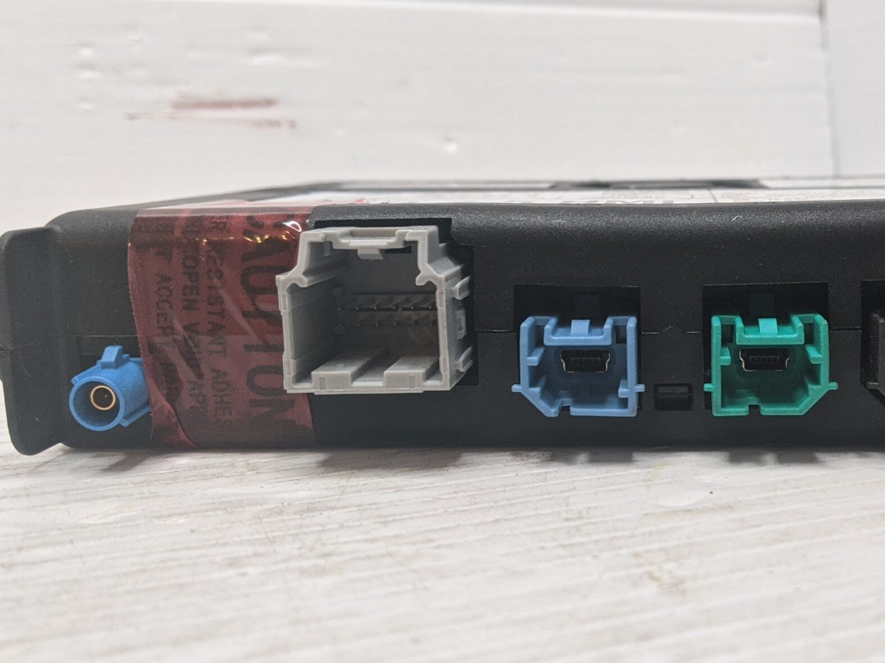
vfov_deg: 32.9
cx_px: 644
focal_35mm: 44
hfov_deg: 41.9
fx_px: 1125
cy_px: 341
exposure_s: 1/125
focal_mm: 4.44
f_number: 1.8
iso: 171
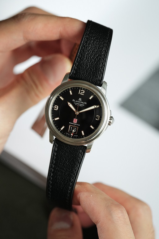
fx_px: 696
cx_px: 80
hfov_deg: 13.0
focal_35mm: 105
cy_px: 120
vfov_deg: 19.5
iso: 2000
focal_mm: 105
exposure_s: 1/250
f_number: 3.2
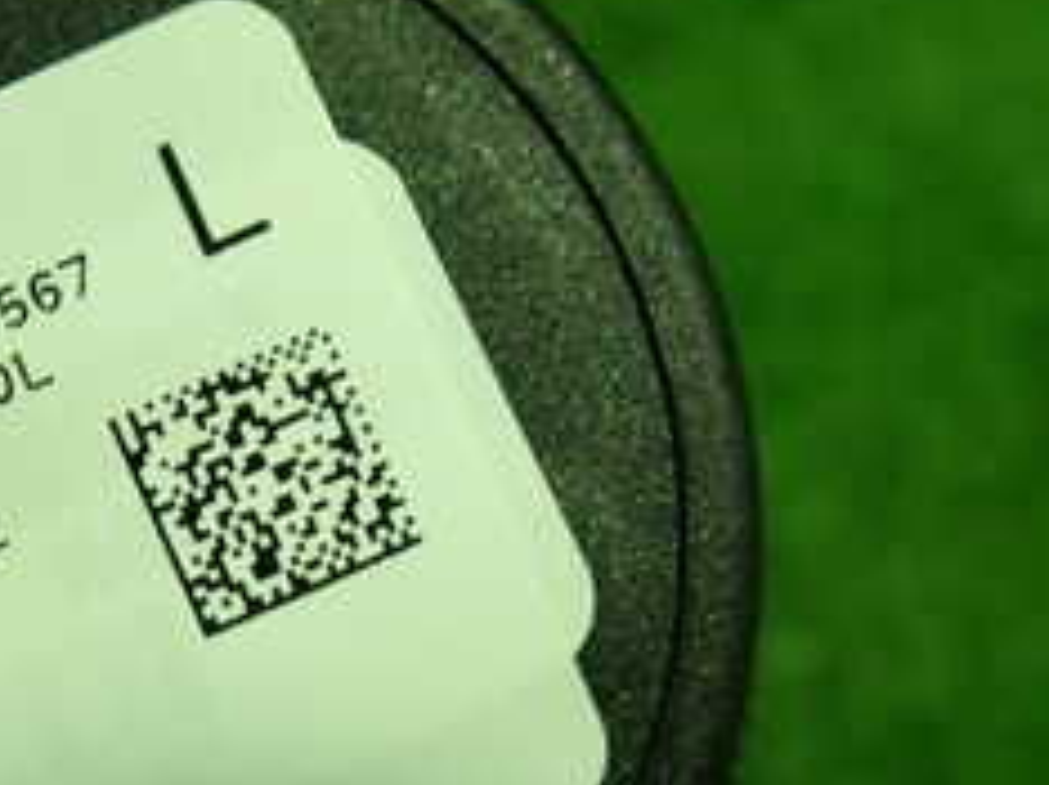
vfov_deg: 18.9
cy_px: 655
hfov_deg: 24.3
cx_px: 9
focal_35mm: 77
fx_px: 2331
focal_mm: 5.4
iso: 200
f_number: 2.3
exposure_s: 1/60
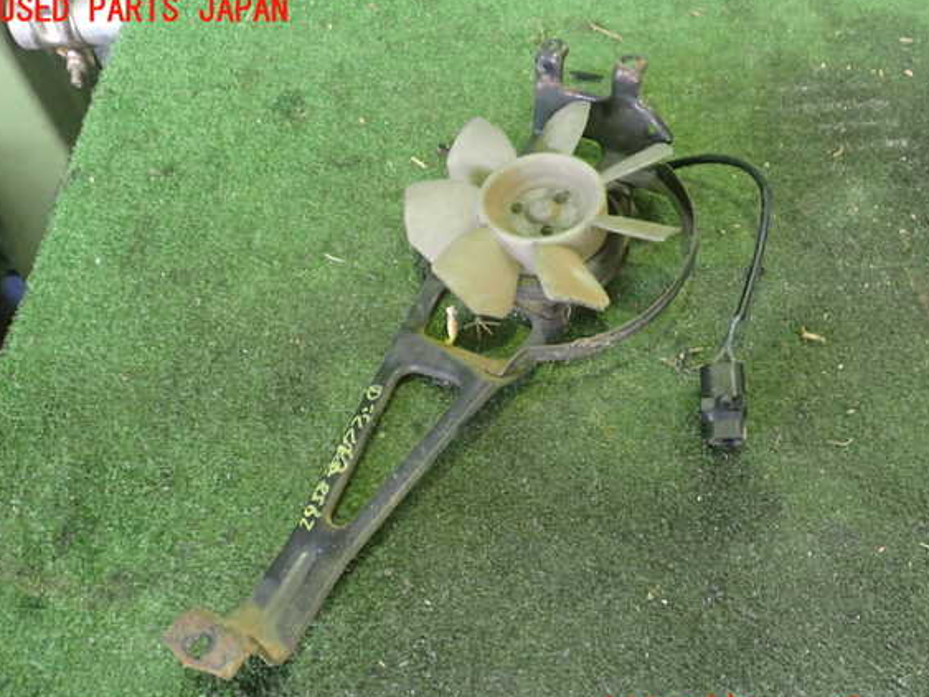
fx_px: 859
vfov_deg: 44.1
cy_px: 362
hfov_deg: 56.8
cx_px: 483
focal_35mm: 32
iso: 640
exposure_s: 1/30
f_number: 2.3
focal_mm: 5.4
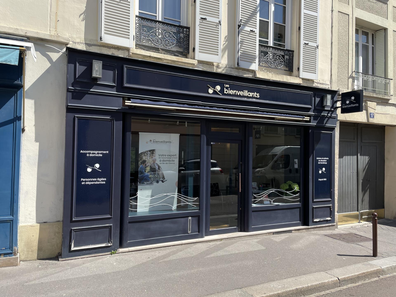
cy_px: 148
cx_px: 198
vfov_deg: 53.1
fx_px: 297
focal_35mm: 26
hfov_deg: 67.3
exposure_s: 1/1795
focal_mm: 4.2
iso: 32
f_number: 1.6
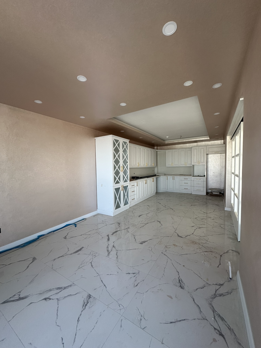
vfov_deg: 102.1
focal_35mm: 14
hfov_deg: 85.7
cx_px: 130
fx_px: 141
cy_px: 174
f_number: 2.2
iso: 125
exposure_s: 1/99
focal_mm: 2.22
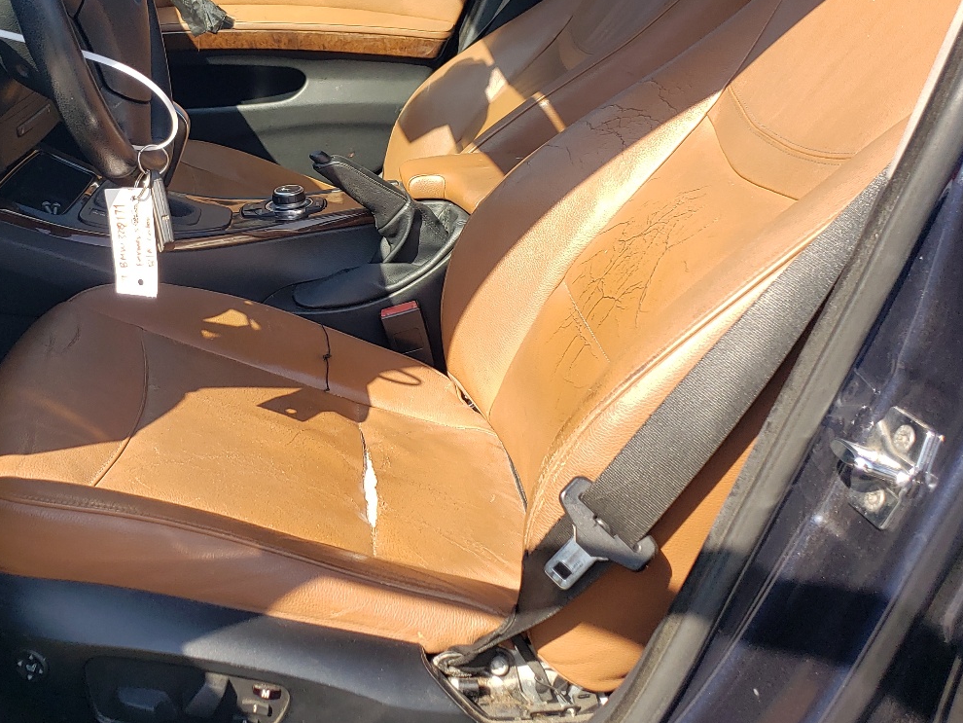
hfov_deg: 44.1
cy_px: 221
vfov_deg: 33.9
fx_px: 1169
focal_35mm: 42
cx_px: 315
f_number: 1.5
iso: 50
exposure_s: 1/833
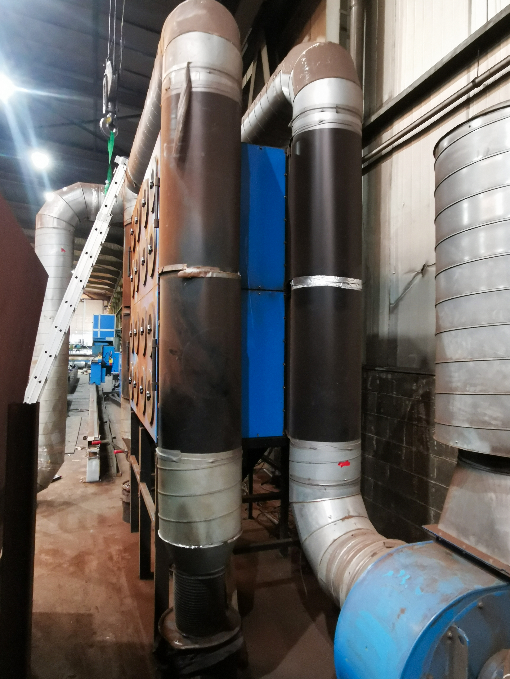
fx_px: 432
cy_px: 340
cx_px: 255
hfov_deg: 61.1
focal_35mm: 22
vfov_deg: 76.4
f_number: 2.2
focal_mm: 2.26
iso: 500
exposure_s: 1/20
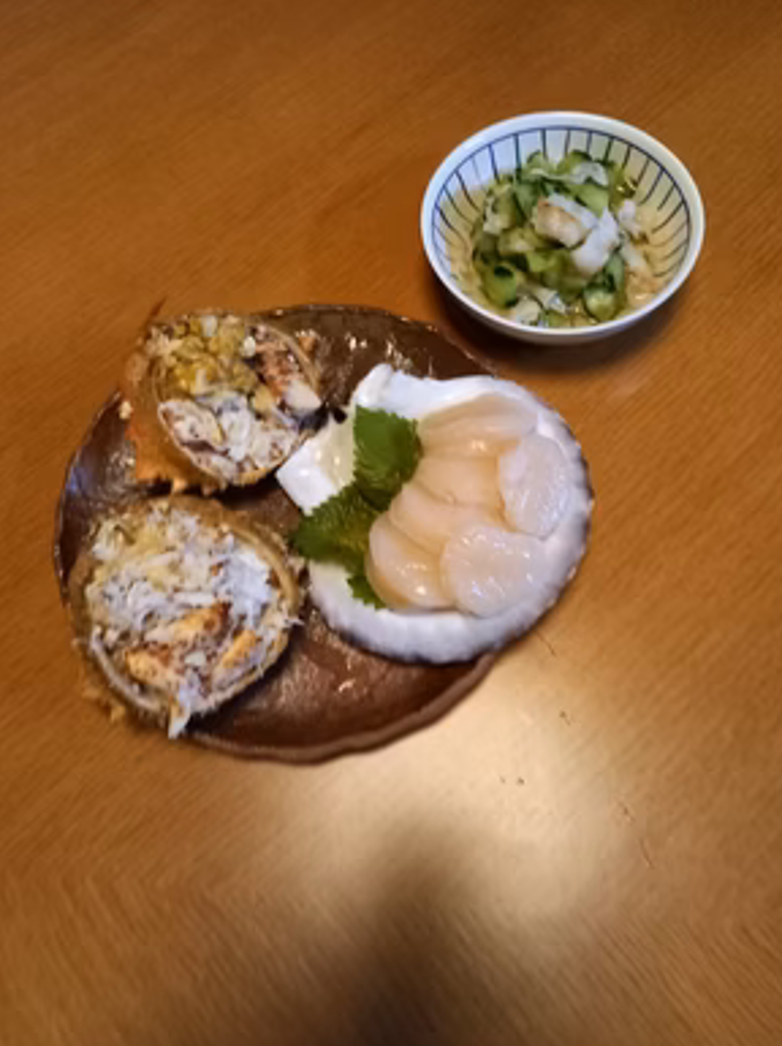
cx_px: 402
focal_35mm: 26
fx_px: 784
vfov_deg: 67.3
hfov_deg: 53.0
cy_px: 533
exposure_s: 1/24
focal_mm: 4.65
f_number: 1.8
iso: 800
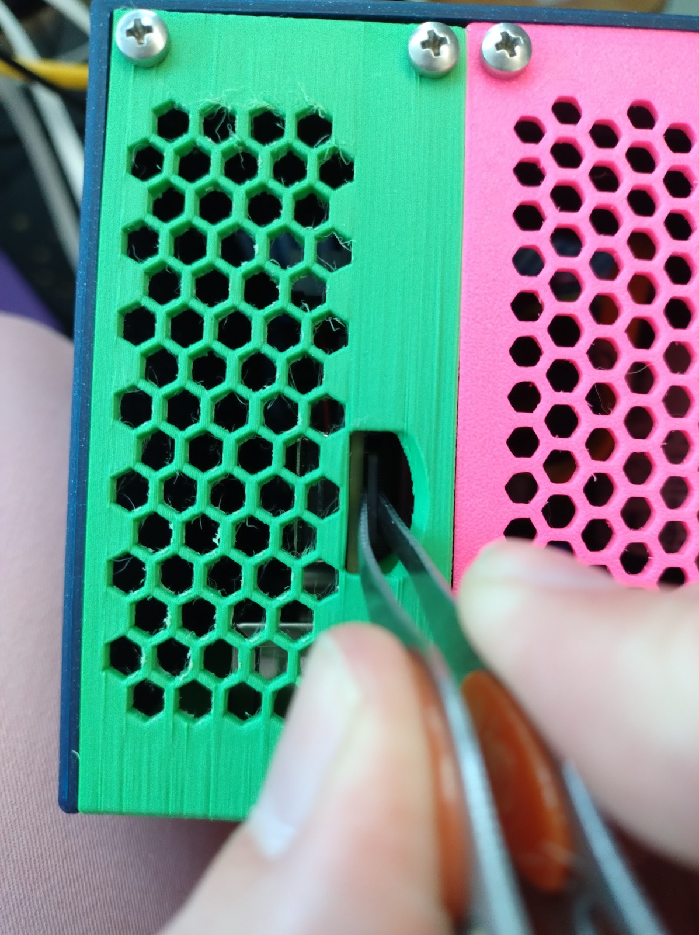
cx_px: 350
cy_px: 468
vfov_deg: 69.4
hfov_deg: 54.8
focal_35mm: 25
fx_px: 674
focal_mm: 4.71
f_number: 1.7
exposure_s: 1/33.3
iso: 1588
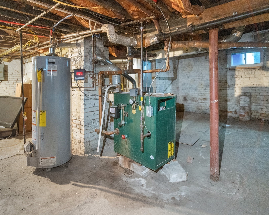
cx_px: 131
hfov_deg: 83.3
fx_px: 151
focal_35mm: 19
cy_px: 104
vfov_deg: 70.8
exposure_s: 1/20
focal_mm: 16
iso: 8000
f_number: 1.8
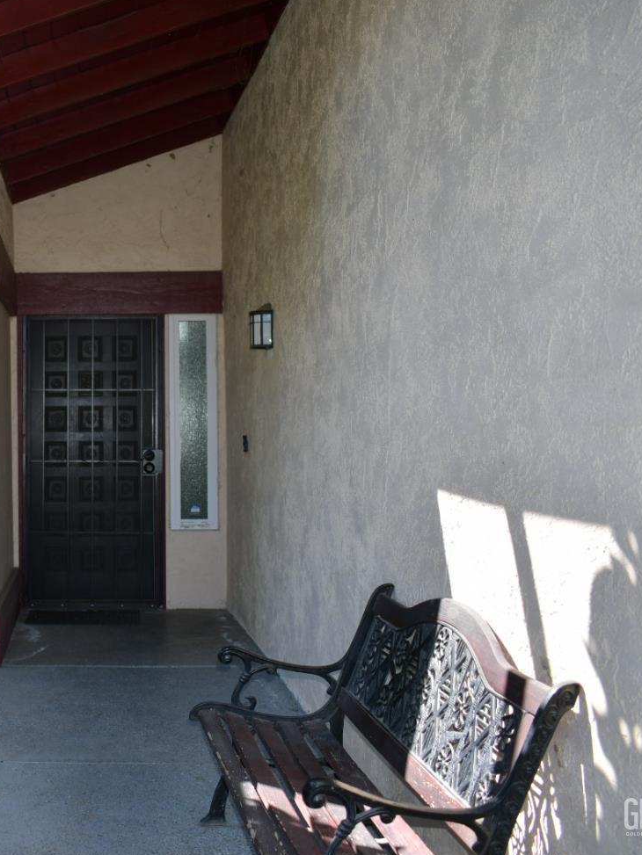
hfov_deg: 33.7
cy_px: 419
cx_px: 45
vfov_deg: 46.8
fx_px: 989
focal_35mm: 40
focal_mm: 18
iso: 100
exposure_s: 1/250
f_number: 3.5
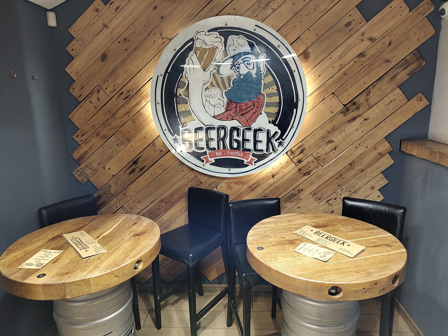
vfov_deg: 58.9
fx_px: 298
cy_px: 168
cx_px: 224
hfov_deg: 73.9
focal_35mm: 23
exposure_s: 1/33.3
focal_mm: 5.56
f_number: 1.8
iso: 1194
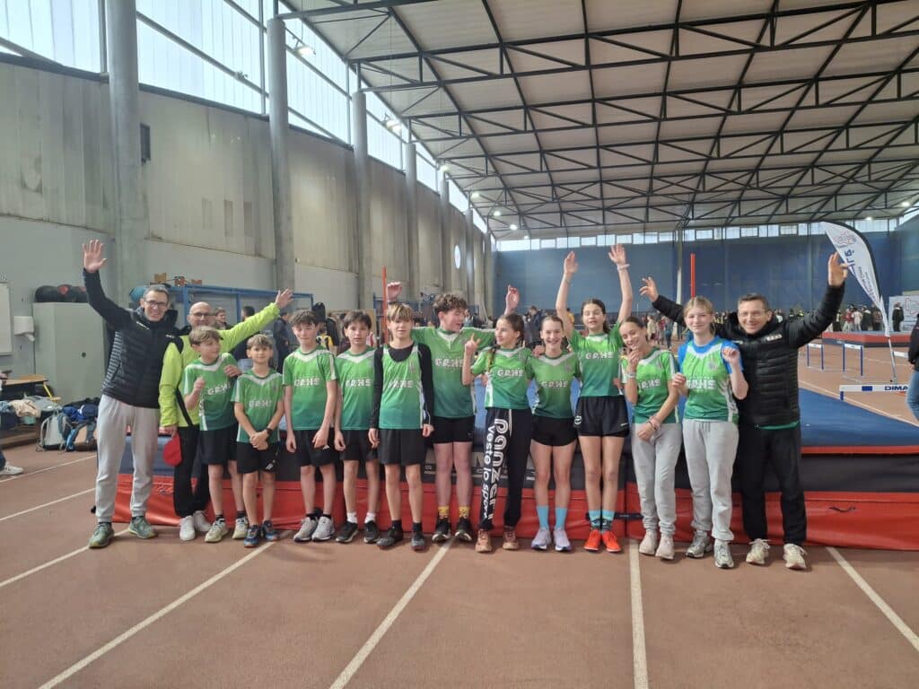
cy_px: 344
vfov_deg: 54.9
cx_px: 460
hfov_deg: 69.4
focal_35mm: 25
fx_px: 664
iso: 80
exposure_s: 1/100
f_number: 1.8
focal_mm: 4.69
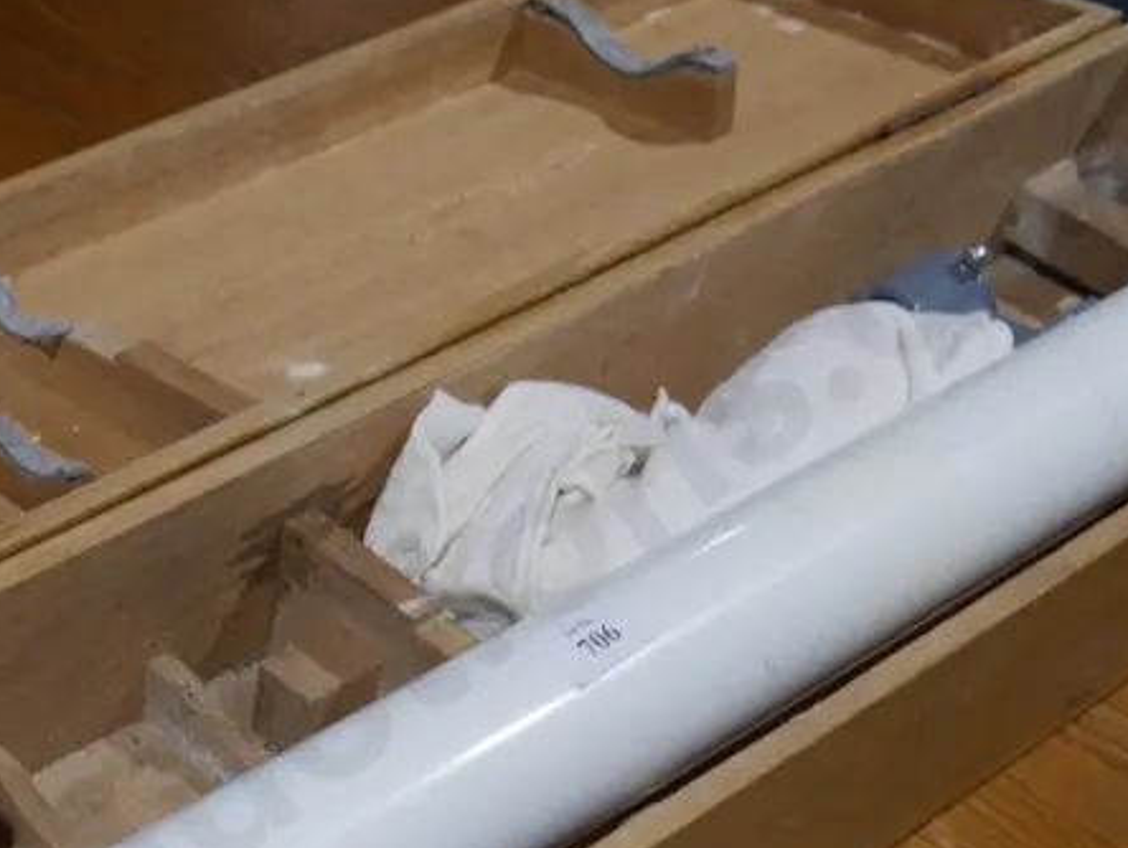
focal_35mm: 83
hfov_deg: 23.2
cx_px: 244
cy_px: 783
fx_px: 2708
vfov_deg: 17.5
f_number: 4
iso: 200
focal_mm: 18
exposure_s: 1/100
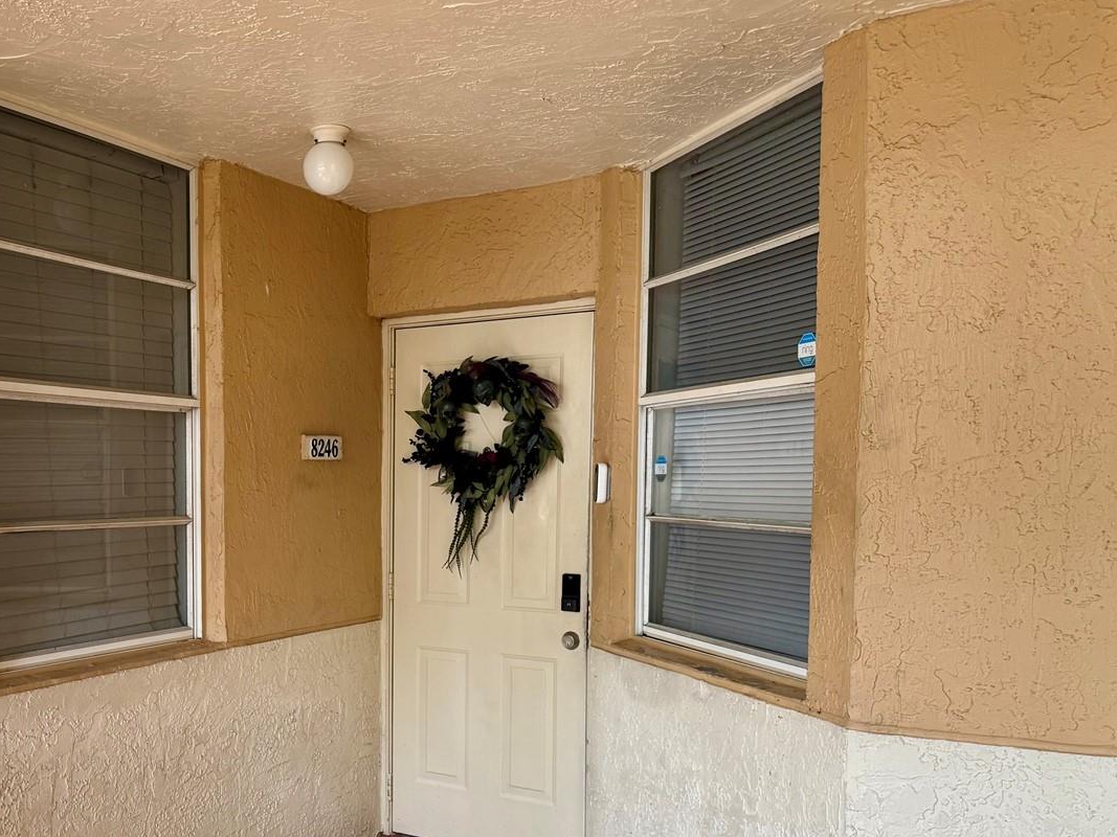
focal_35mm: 36
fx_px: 1162
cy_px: 562
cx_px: 289
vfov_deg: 39.2
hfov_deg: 49.5
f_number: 1.78
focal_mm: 6.76
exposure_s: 1/121
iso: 125
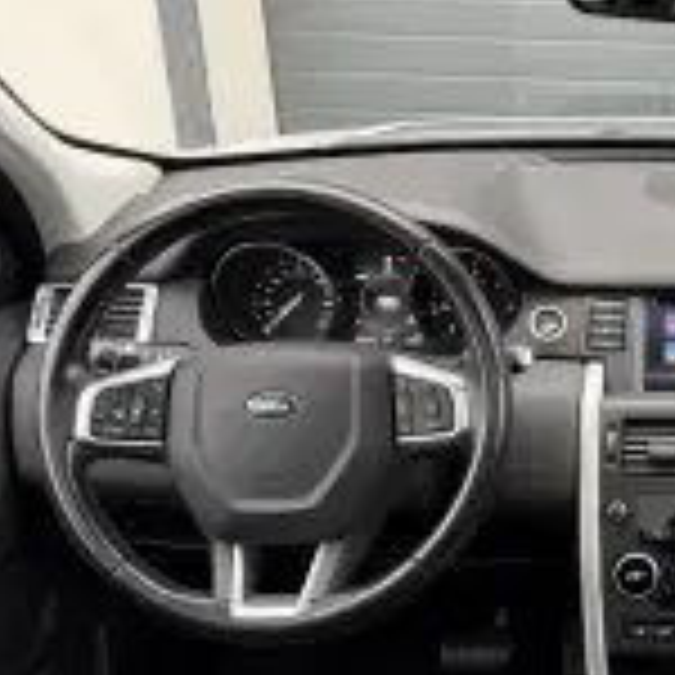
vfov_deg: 33.3
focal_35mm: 51
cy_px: 387
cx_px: 729
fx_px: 1125
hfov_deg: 30.2
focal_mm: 6.76
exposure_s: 1/102
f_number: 1.78
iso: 200
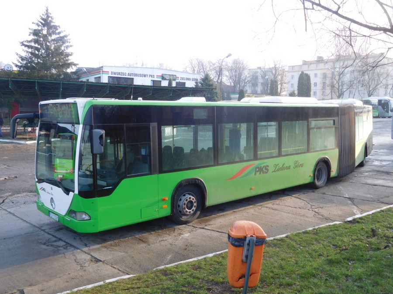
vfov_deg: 44.2
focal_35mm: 32
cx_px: 196
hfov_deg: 56.8
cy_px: 147
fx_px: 363
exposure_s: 1/250
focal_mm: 5.7
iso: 200
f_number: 3.6
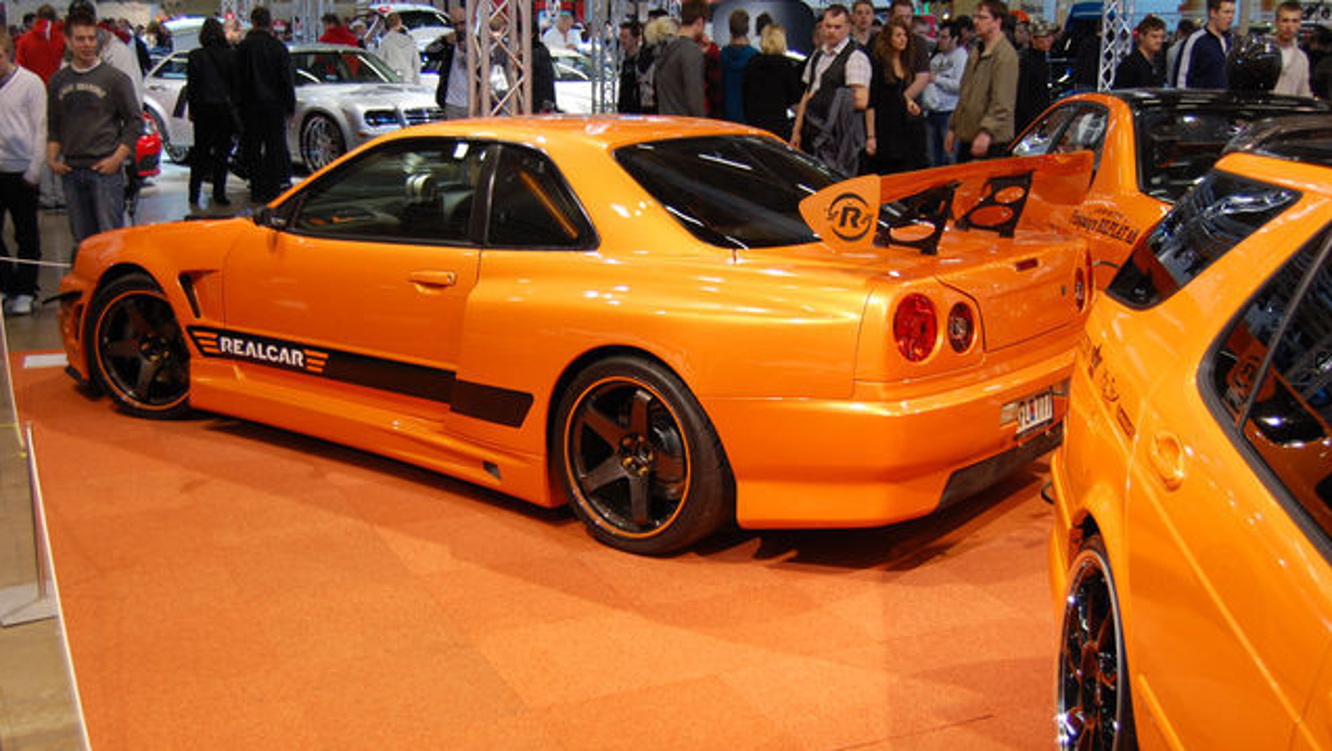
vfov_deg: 29.0
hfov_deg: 49.4
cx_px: 665
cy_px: 379
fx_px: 1449
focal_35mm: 41
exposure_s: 1/50
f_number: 4.2
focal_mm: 26
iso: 400
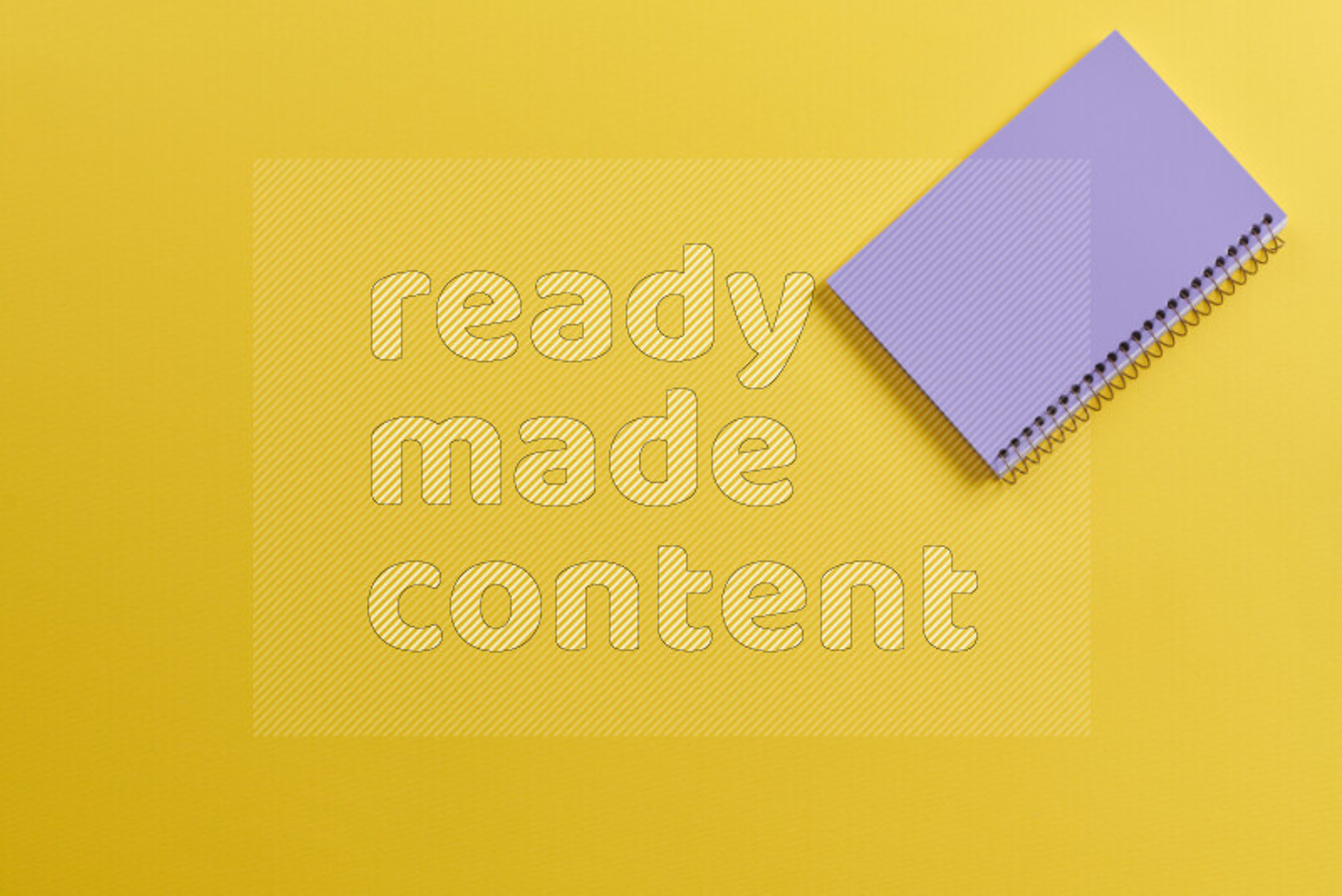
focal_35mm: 50
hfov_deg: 39.6
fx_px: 1864
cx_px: 671
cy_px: 448
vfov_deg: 27.0
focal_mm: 50
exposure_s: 1/100
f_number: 8
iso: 100
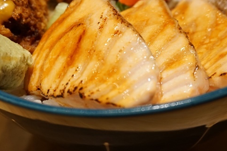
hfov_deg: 32.4
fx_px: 390
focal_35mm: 62
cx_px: 94
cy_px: 74
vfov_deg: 22.0
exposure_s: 1/60
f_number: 5
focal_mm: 25
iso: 800
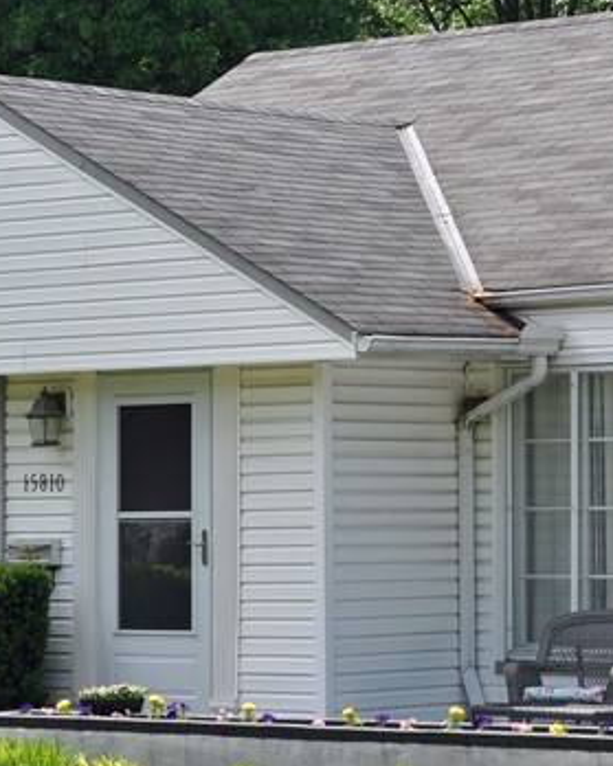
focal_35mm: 153
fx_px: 3482
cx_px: 642
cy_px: 266
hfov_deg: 10.0
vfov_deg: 12.6
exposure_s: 1/320
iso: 200
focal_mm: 35
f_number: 9
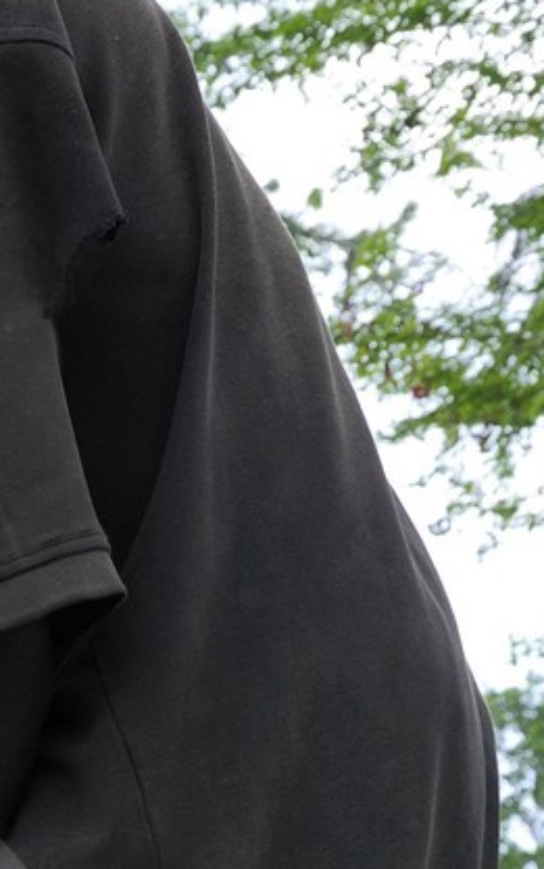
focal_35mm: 125
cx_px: -473
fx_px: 2962
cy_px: 1280
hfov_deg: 9.9
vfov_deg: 15.5
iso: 400
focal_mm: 32
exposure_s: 1/160
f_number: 7.1
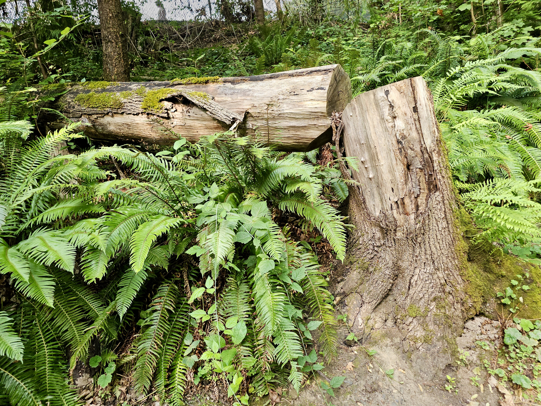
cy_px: 203
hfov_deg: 73.9
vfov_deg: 58.9
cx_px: 270
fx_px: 359
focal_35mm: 23
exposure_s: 1/180
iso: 125
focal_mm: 6.3
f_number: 1.7
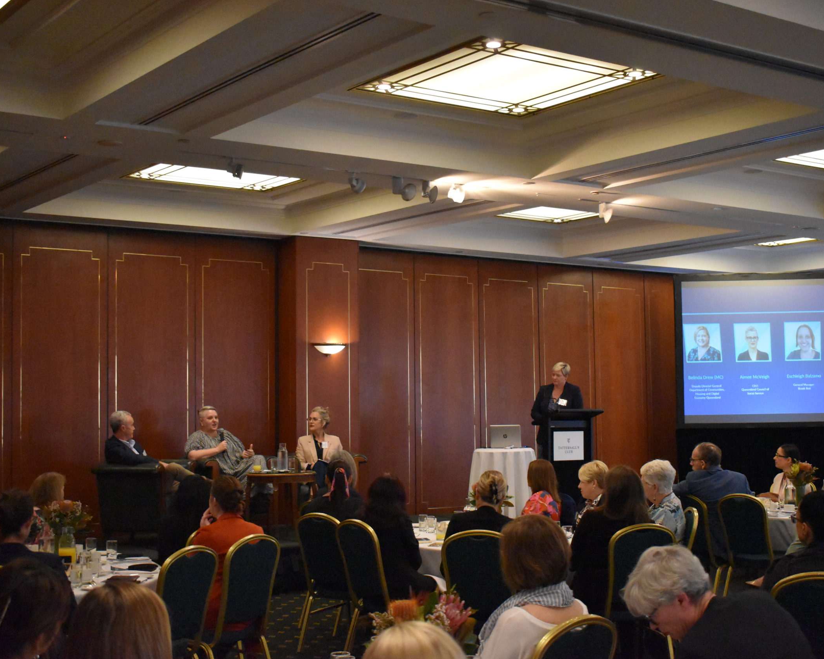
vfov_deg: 30.5
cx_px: 442
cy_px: 332
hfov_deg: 37.6
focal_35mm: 50
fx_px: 1209
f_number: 4.2
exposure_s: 1/125
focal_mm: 29
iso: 7200
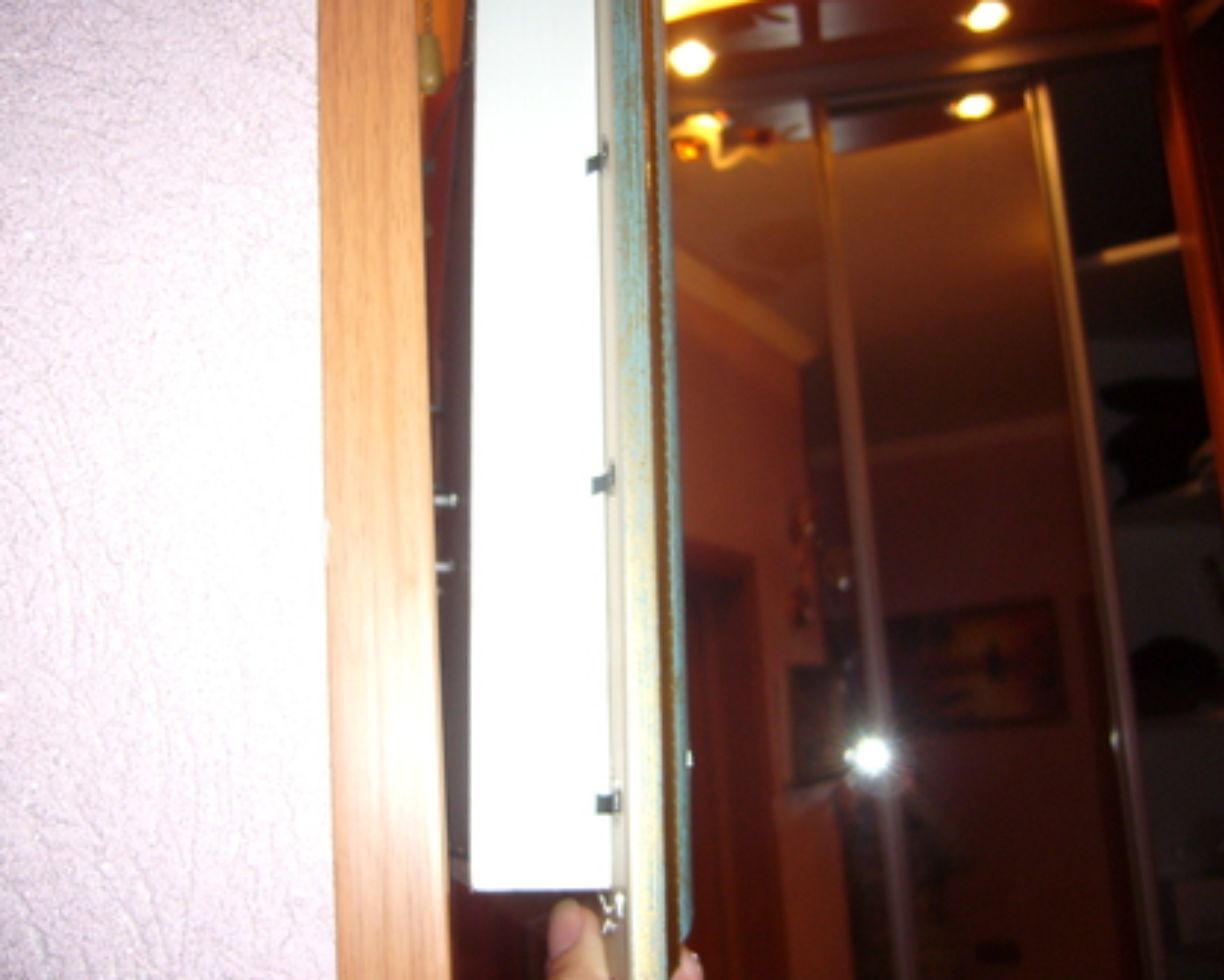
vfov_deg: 40.1
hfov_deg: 49.1
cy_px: 491
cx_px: 583
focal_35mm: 37
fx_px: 1341
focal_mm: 5.8
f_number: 2.8
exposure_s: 1/30
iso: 100
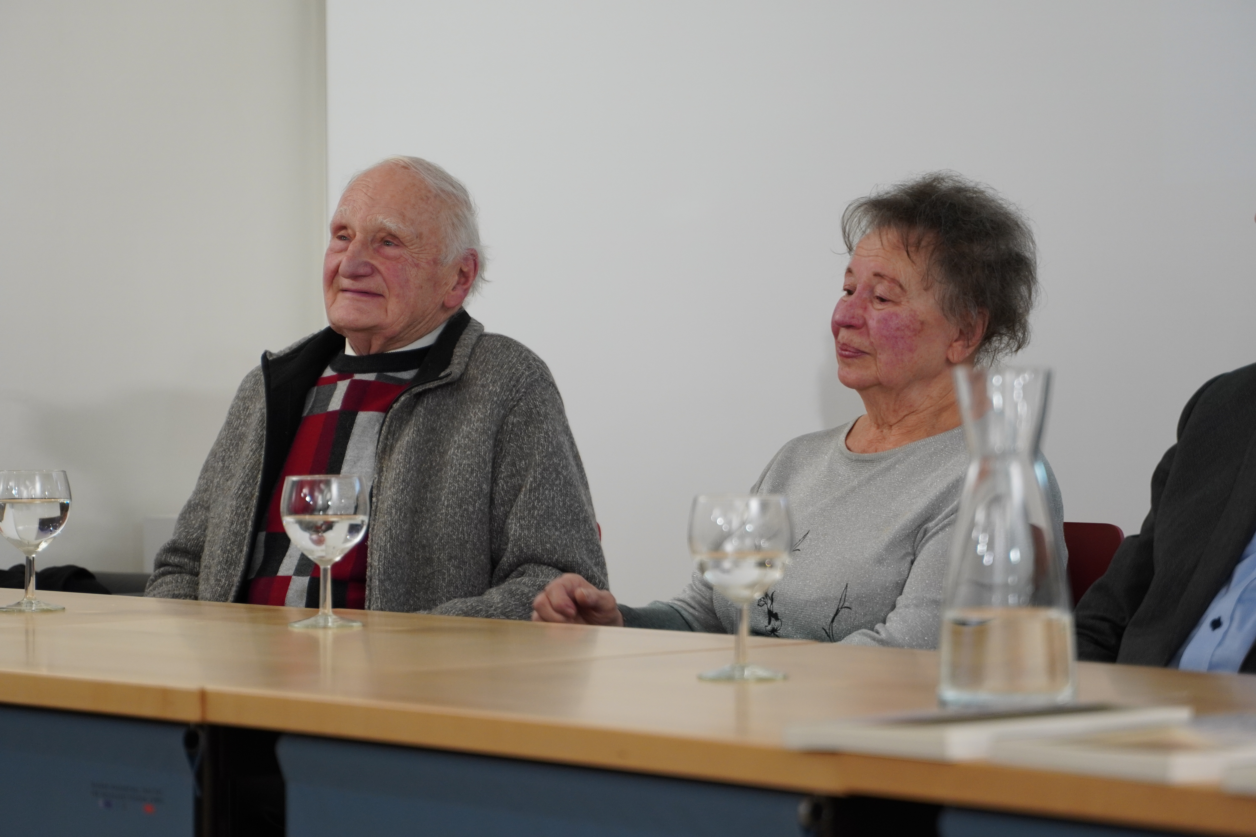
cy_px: 418
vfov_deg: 12.2
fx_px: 3925
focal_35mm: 112
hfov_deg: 18.2
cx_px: 628
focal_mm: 75
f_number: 2.8
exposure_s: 1/125
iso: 500
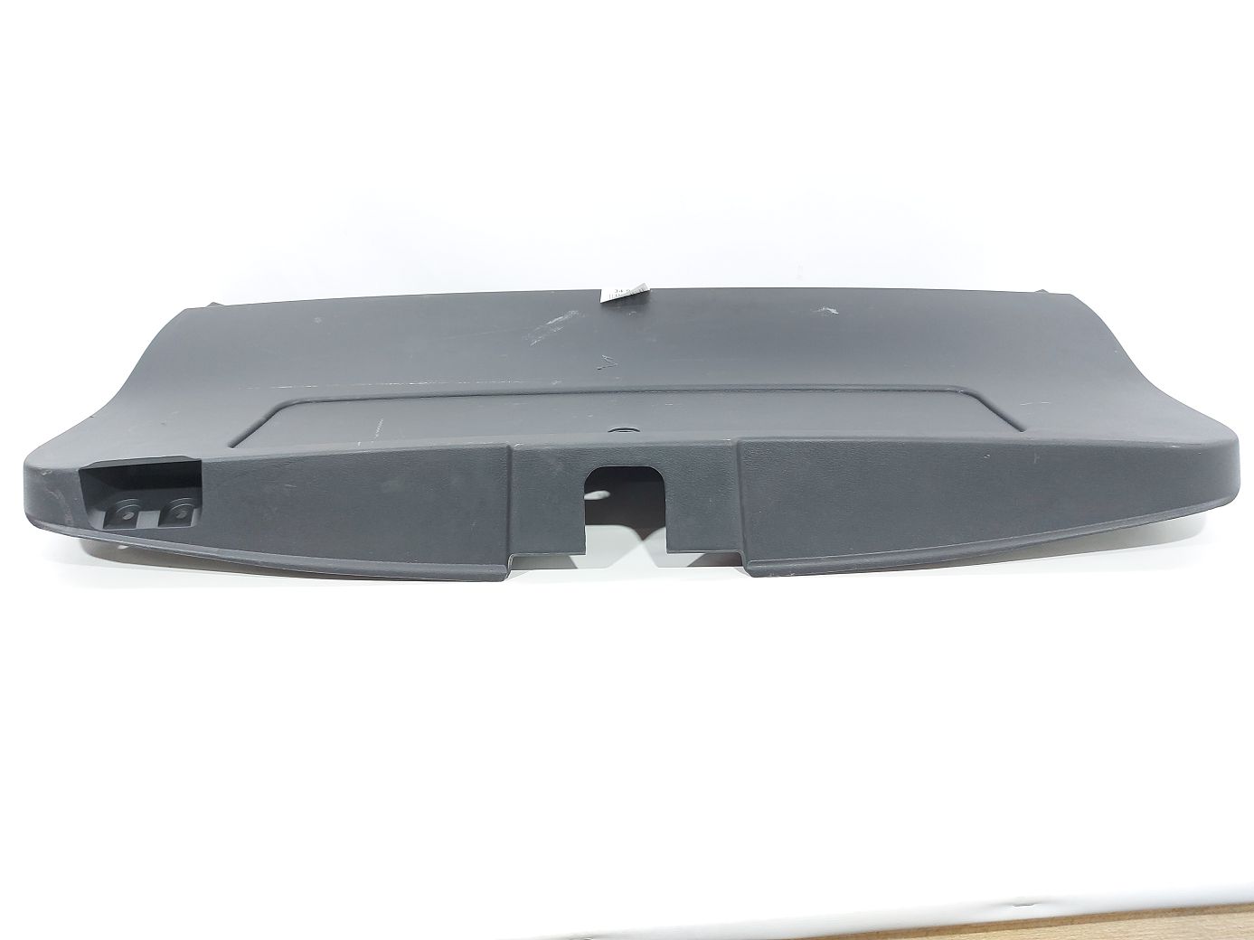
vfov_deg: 56.8
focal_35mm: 24
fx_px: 869
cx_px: 627
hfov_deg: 71.6
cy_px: 470
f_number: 1.8
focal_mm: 5.23
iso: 125
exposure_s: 1/50
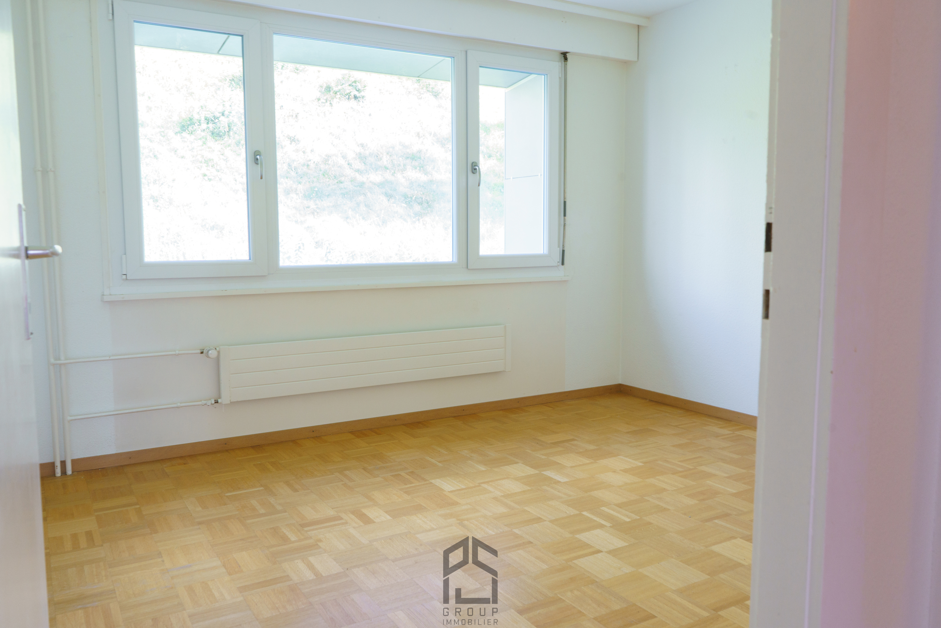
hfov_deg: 65.5
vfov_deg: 46.4
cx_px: 470
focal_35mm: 28
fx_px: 732
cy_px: 314
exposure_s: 1/10
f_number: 9
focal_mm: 28
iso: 1000
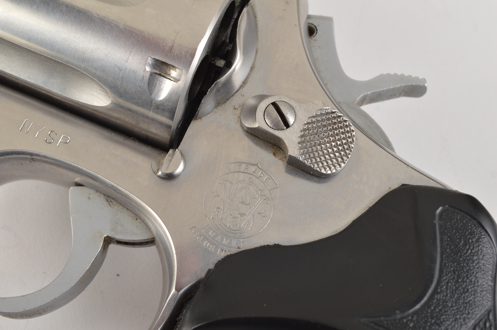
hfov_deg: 31.9
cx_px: 248
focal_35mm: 63
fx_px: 869
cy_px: 165
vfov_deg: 21.5
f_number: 9
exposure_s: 1/125
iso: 100
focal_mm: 42
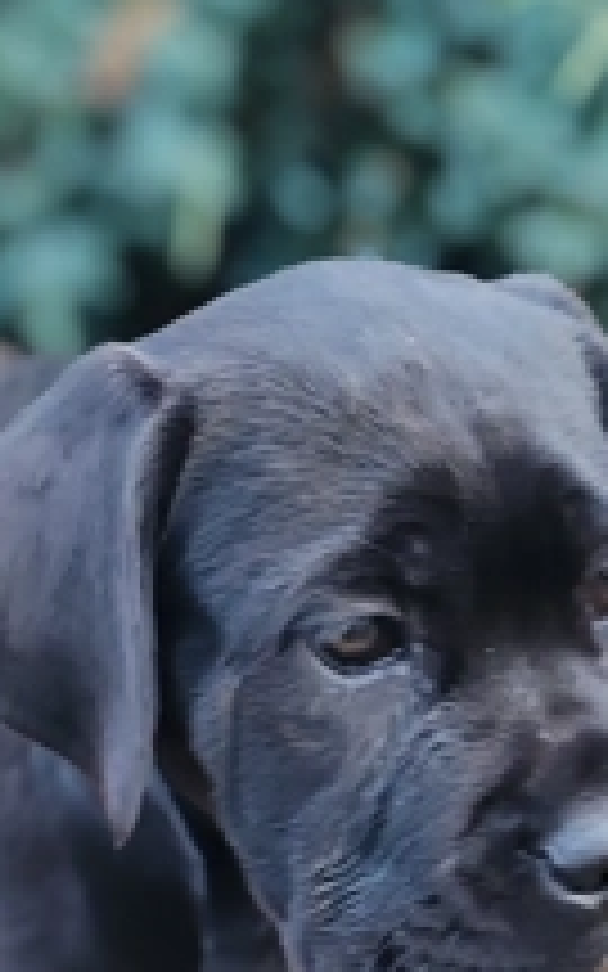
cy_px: 828
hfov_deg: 12.3
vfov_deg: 19.4
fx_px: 2810
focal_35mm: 106
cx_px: 279
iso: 250
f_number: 2.4
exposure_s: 1/100
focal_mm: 6.12
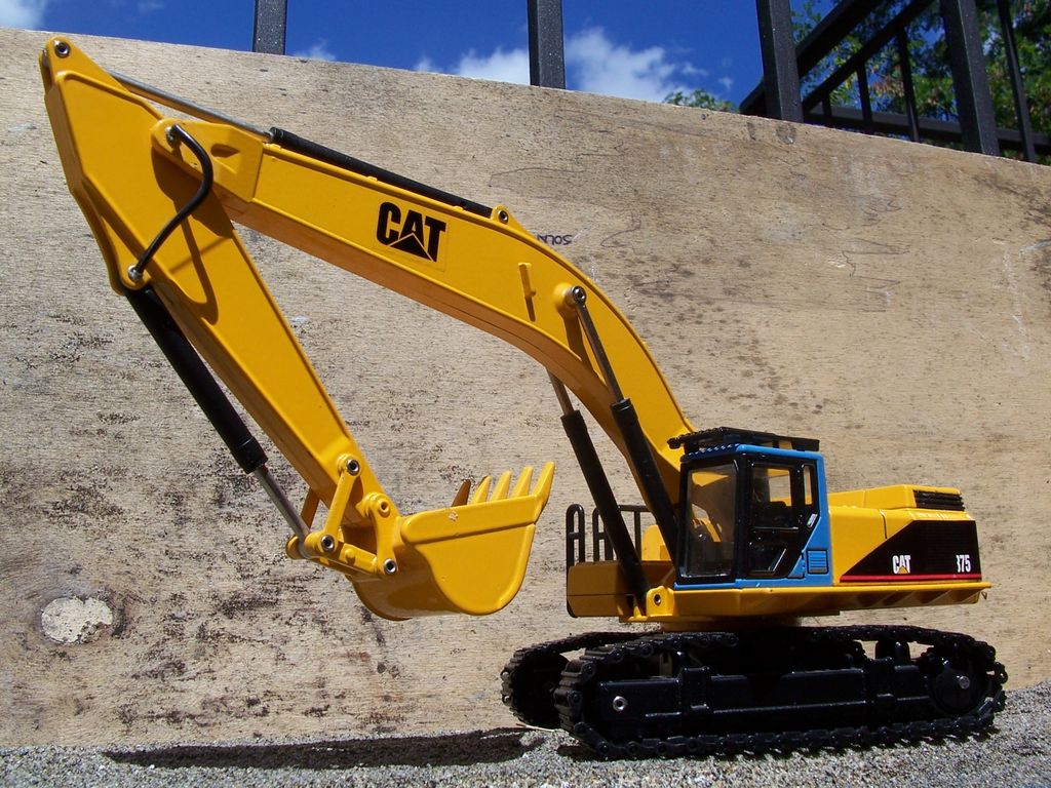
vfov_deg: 40.7
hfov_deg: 52.6
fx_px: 1063
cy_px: 394
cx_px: 526
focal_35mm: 35
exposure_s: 1/500
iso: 80
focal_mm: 6
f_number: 5.6
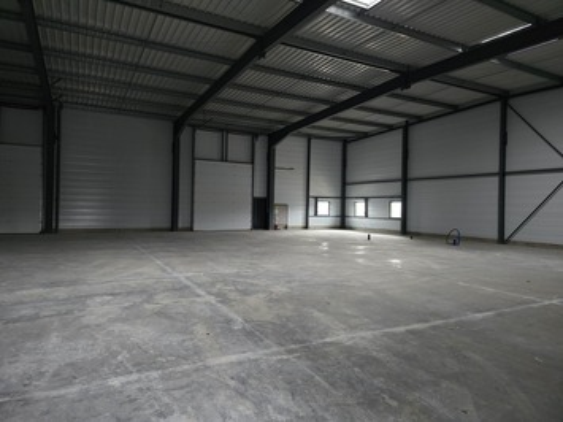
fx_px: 374
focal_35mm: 23
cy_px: 211
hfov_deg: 73.9
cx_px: 282
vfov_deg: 58.9
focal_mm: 6.3
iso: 1000
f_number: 1.7
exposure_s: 1/60
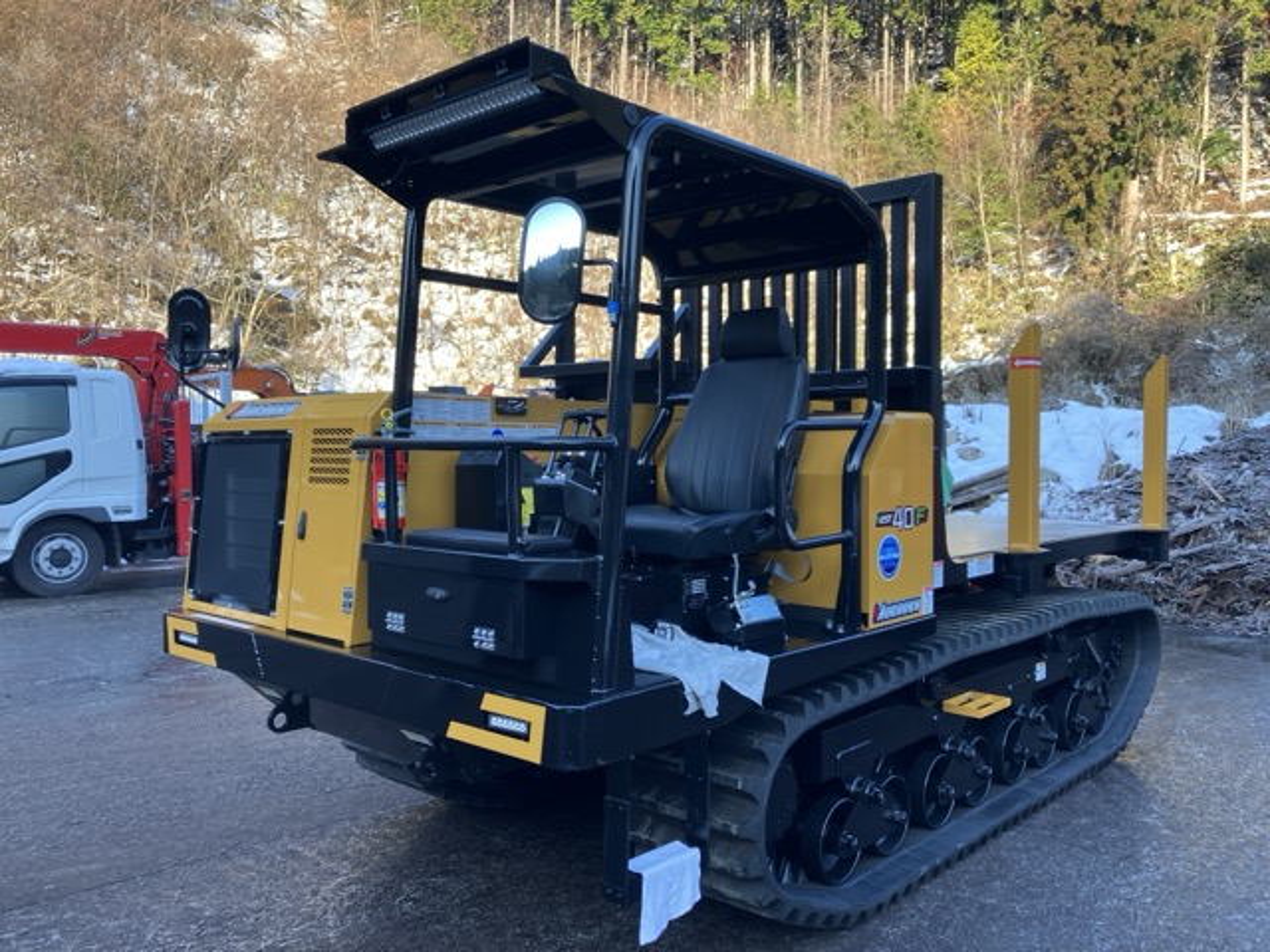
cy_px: 476
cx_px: 635
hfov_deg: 63.4
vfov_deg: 49.7
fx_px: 1027
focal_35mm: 28
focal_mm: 3.99
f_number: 1.8
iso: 25
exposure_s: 1/138
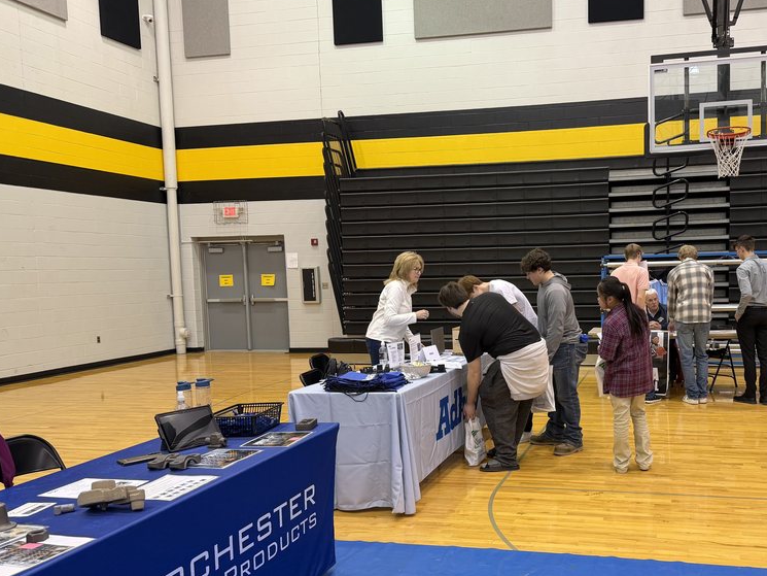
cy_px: 331
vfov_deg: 42.8
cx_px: 521
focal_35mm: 33
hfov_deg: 54.1
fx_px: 731
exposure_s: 1/60
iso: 125
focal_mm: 6.76
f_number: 1.78
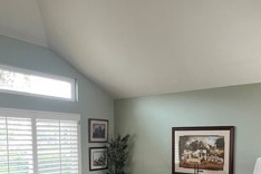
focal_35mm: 37
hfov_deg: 51.7
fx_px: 268
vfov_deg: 33.8
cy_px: 161
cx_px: 148
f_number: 1.8
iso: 250
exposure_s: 1/60
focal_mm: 1.57
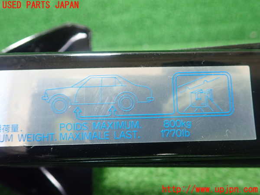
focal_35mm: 30
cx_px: 130
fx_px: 225
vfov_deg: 46.8
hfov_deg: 60.0
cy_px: 98
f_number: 2.3
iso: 800
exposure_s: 1/125
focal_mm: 5.5
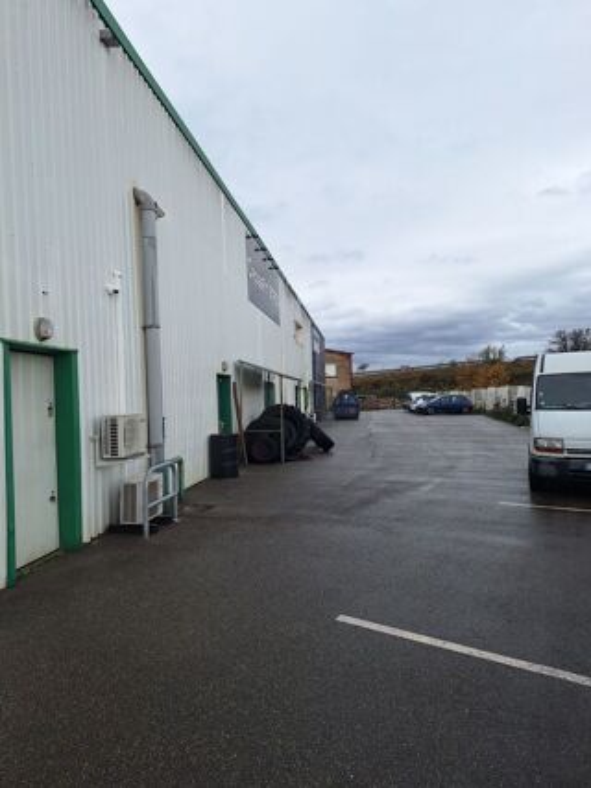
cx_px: 296
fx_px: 524
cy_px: 394
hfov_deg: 58.9
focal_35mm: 23
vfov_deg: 73.9
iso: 40
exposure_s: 1/308
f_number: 1.8
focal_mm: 5.54
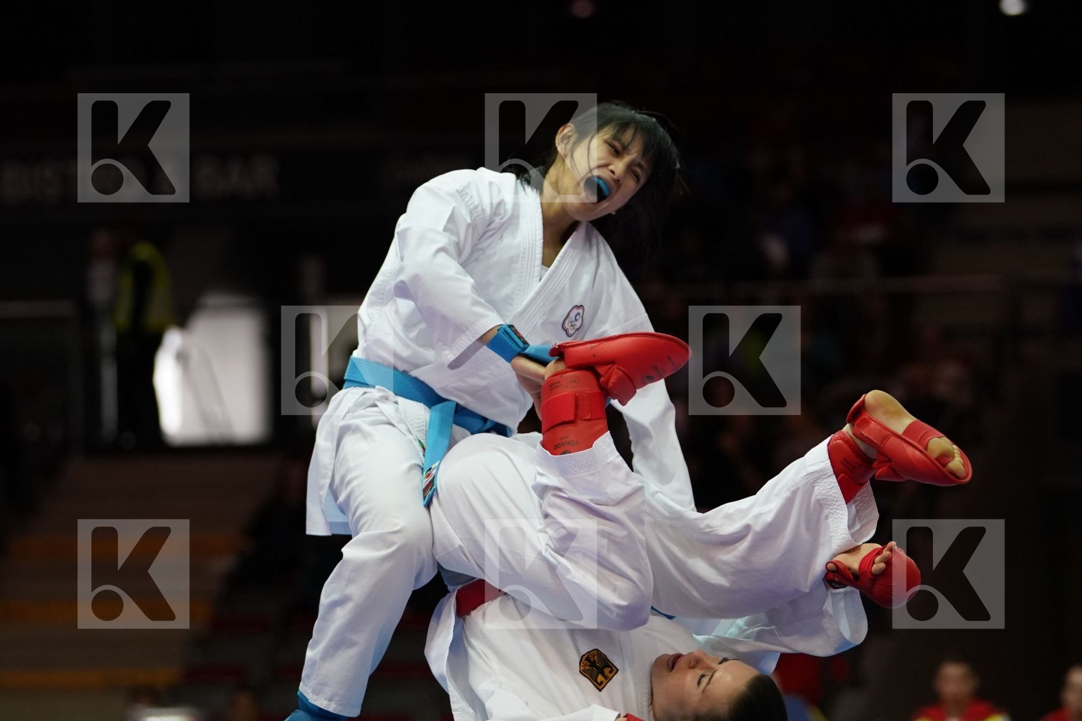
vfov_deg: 8.6
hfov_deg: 12.8
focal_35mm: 160
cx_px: 541
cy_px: 360
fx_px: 4809
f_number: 2.8
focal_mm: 107
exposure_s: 1/1000
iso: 2500
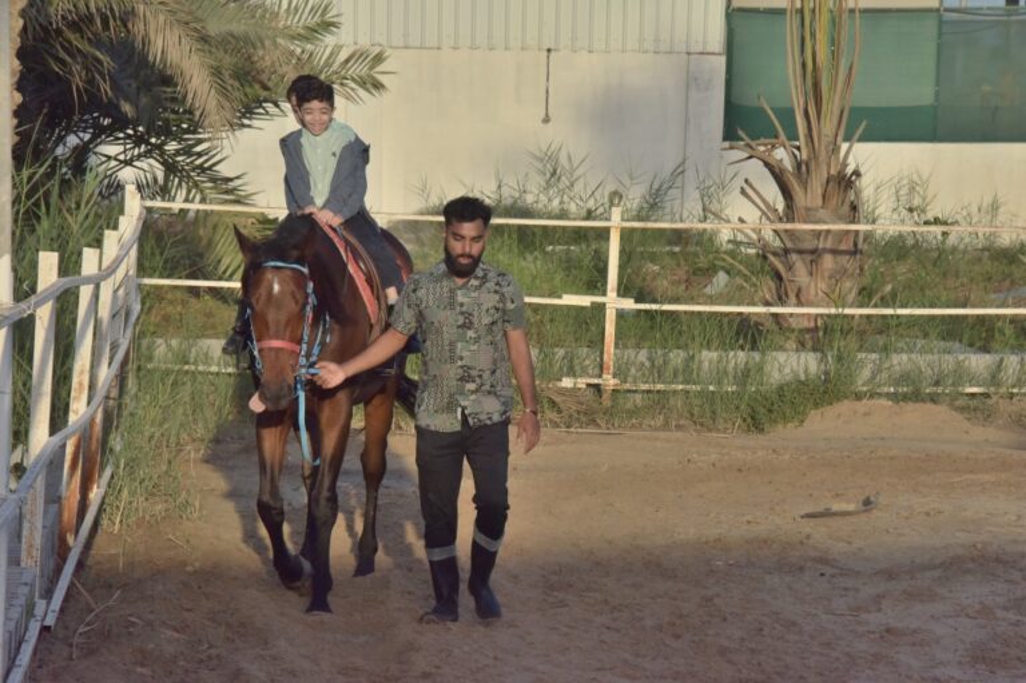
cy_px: 342
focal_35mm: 190
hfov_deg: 10.8
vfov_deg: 7.2
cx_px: 513
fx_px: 5411
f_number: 18
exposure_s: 1/1250
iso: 2000
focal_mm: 190
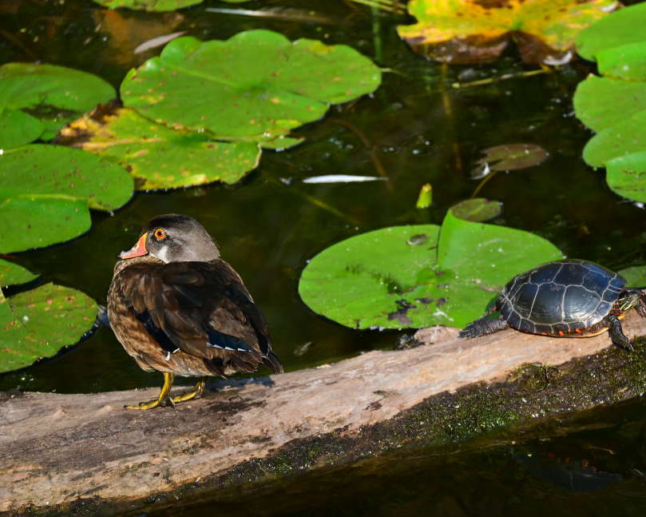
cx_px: 460
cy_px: 227
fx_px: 6786
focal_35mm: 355
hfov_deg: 5.4
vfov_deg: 4.4
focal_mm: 170
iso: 100
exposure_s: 1/250
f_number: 5.6
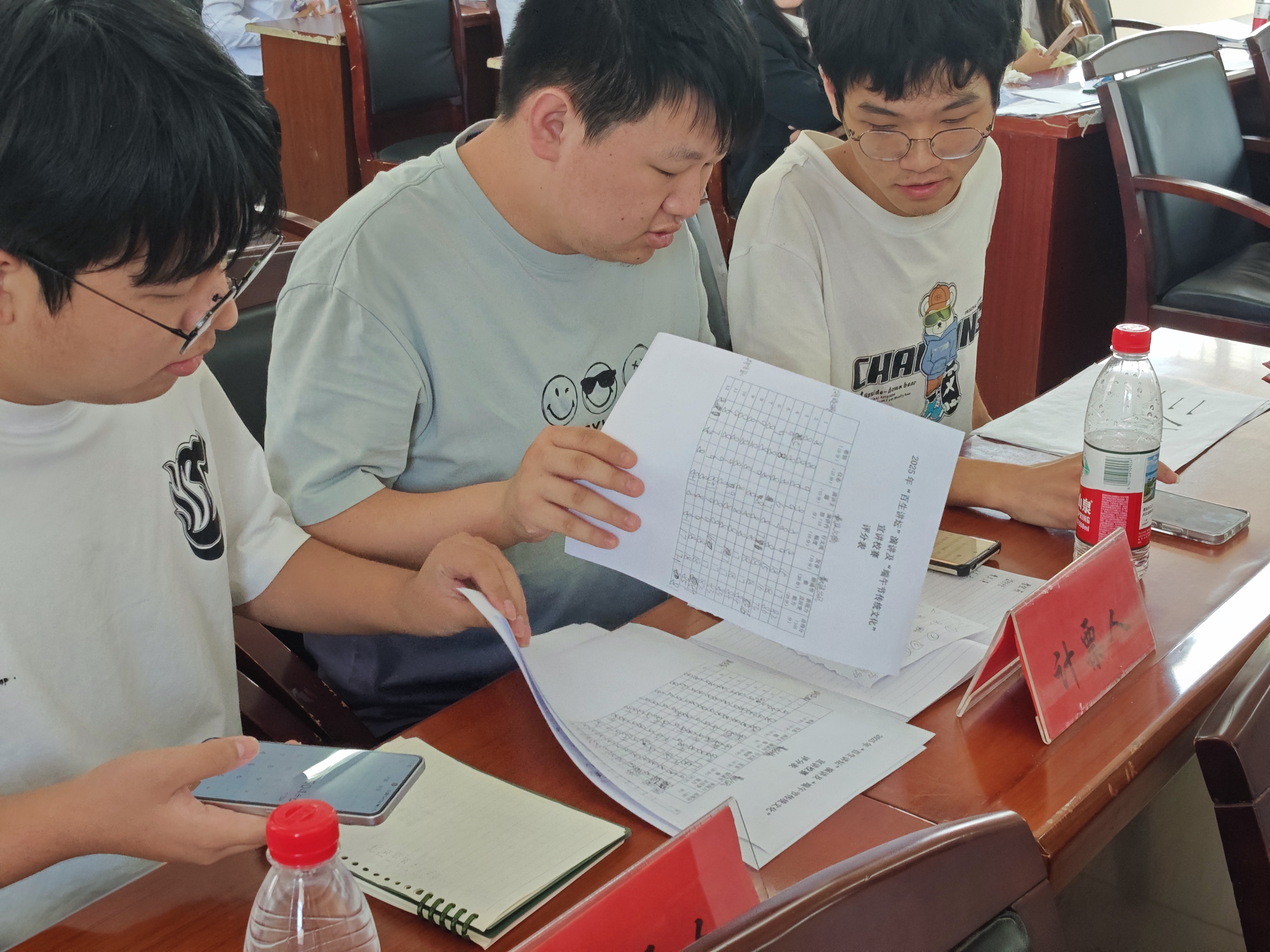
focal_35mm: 46
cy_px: 476
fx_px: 1688
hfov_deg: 41.2
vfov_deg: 31.5
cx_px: 635
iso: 800
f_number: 2.8
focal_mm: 6.68
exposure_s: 1/250
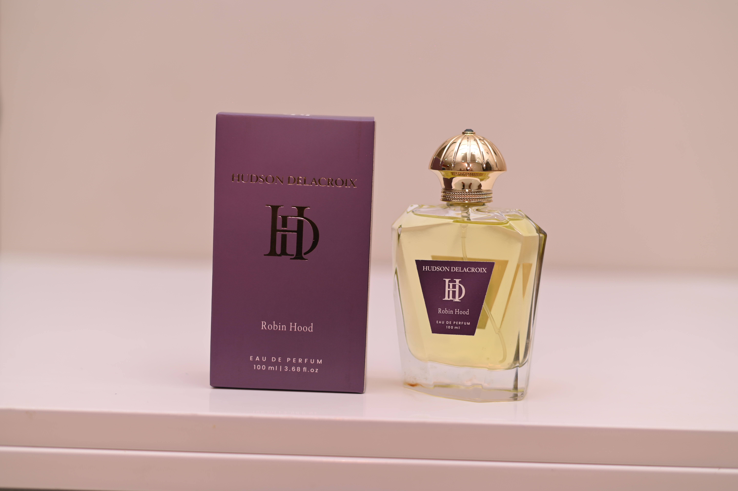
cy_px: 246
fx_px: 1024
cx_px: 369
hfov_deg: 39.6
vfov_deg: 27.0
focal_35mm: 50
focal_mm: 50
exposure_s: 1/200
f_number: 2.8
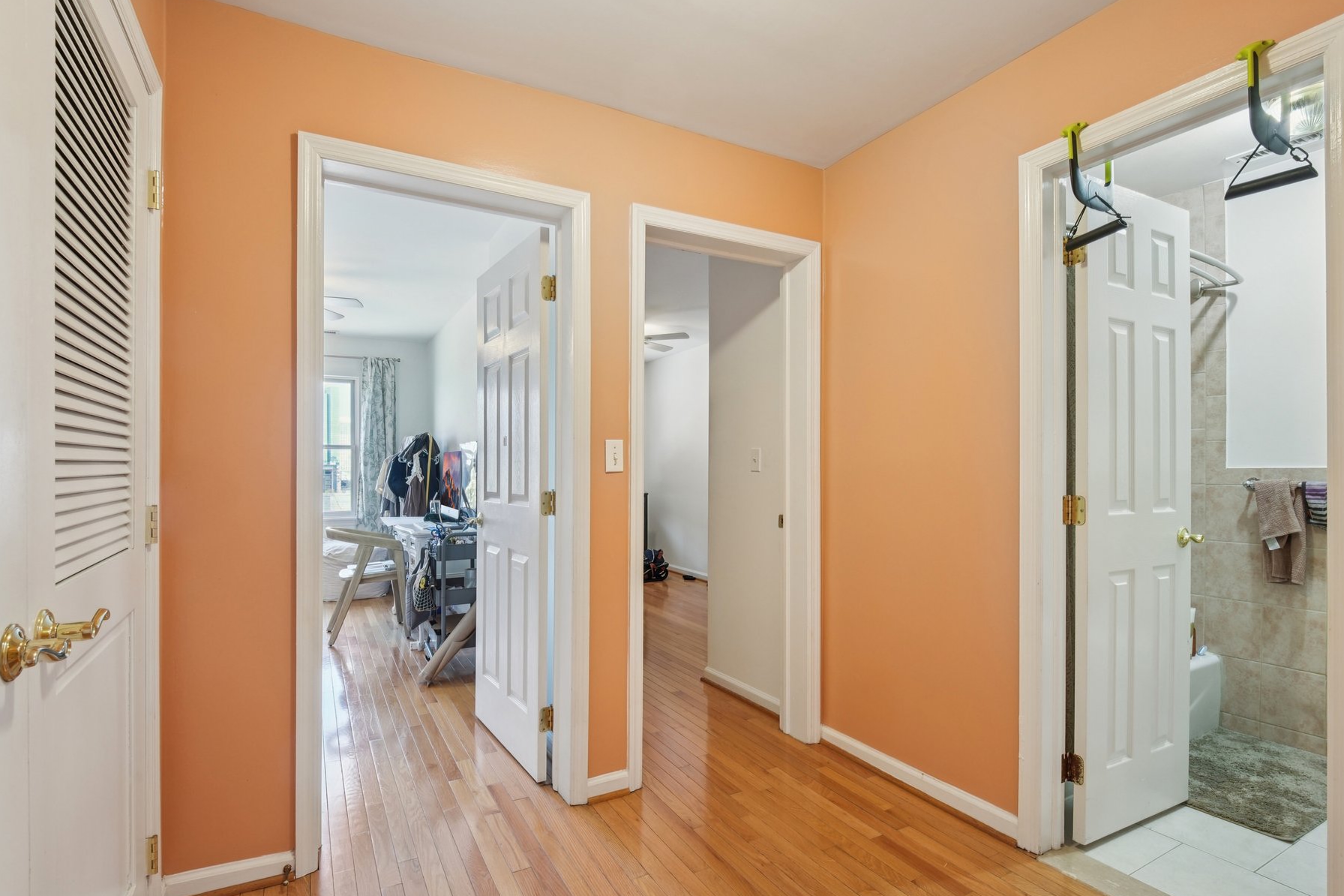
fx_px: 597
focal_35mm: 16
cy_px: 467
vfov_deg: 73.7
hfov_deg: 96.7
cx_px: 646
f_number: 9
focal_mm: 14
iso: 400
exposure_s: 1/5
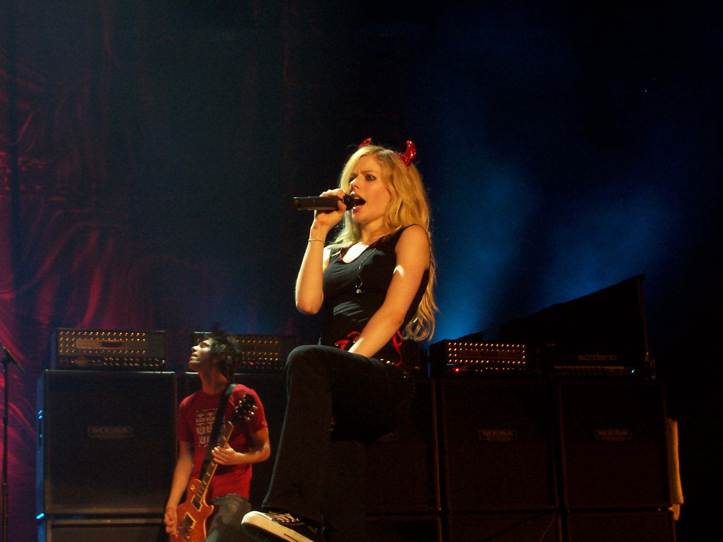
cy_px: 271
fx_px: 1483
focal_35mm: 71
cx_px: 362
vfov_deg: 20.7
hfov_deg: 27.4
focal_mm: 10.8
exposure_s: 1/60
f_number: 4
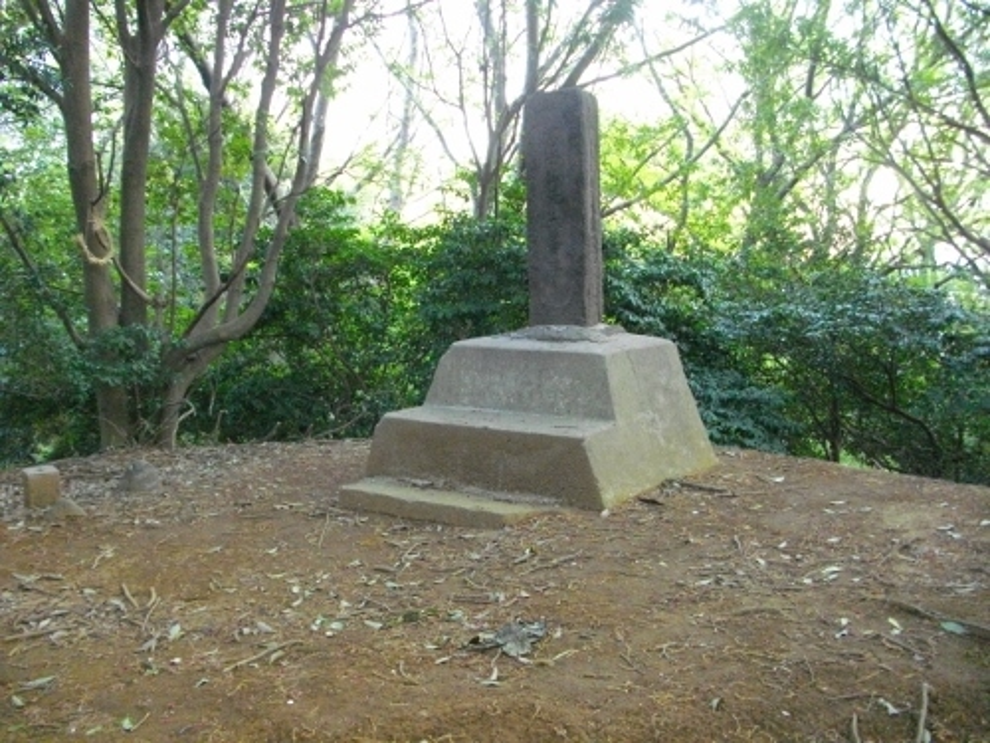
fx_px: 915
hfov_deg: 56.8
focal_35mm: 32
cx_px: 495
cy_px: 372
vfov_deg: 44.2
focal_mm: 5.7
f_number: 2.9
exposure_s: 1/100
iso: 717
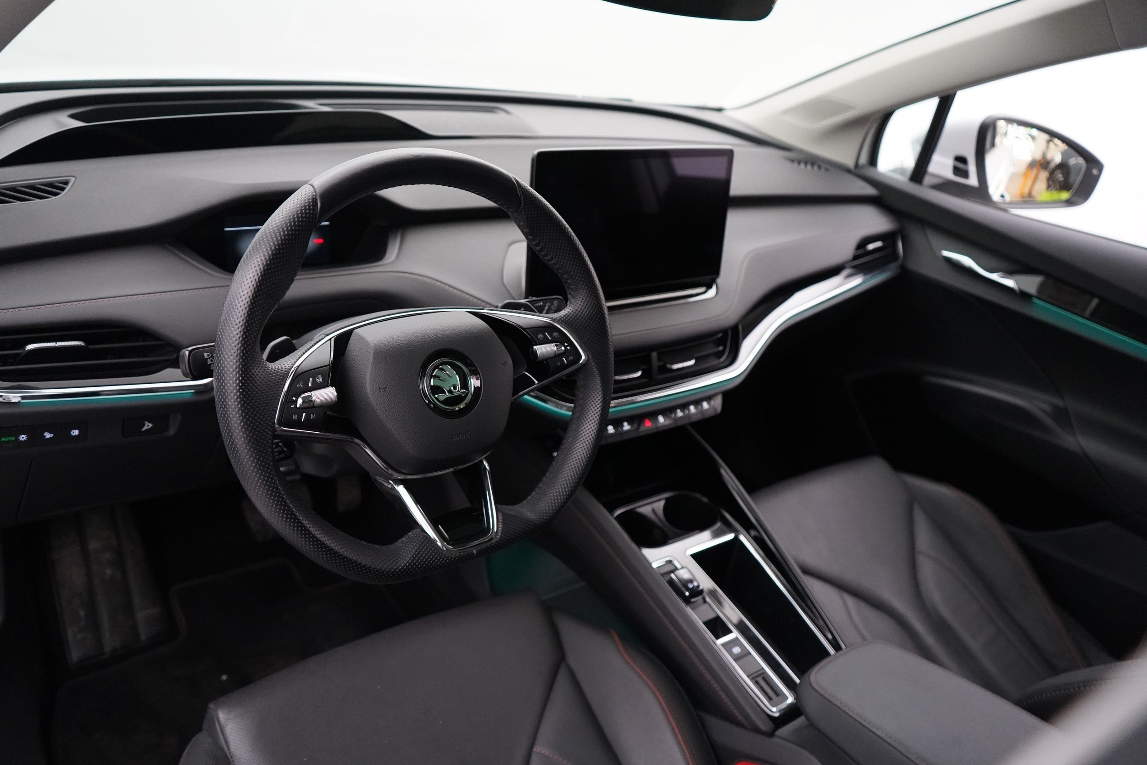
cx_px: 574
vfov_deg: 46.4
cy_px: 382
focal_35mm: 28
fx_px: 892
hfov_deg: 65.5
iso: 8000
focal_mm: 28
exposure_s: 1/160
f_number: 3.5
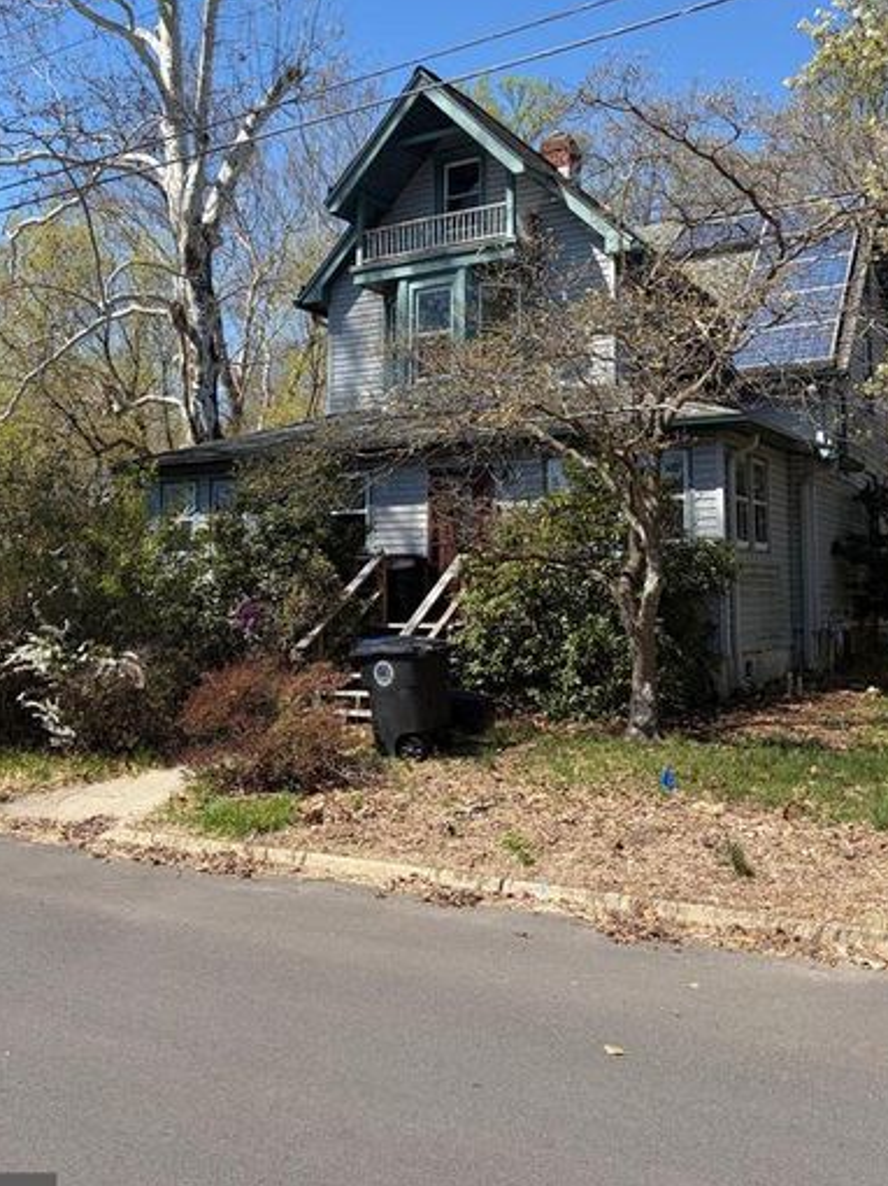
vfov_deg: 53.6
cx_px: 386
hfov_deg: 41.7
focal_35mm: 34
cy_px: 480
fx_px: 1164
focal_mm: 5.96
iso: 50
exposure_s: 1/2364
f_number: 1.6
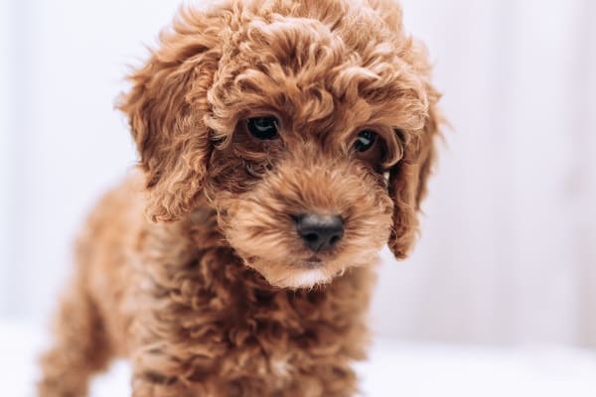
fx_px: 861
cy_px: 198
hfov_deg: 38.2
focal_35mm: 52
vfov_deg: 26.0
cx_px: 298
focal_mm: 35
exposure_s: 1/125
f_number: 2.2
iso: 800
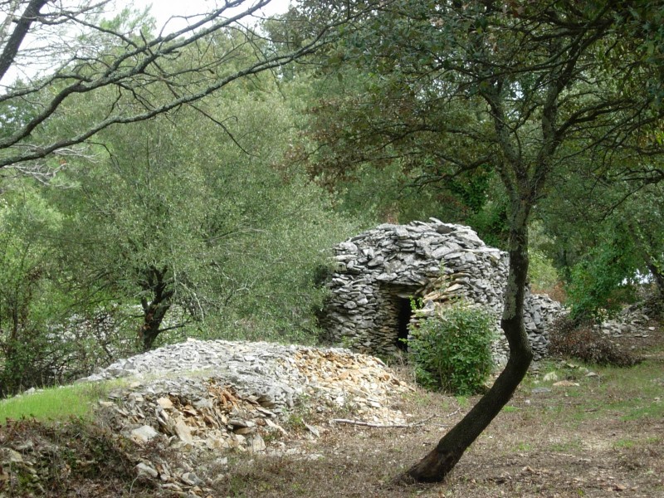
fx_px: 2168
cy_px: 249
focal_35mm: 113
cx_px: 332
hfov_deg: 17.4
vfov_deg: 13.1
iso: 64
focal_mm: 23.4
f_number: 4.9
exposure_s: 1/140
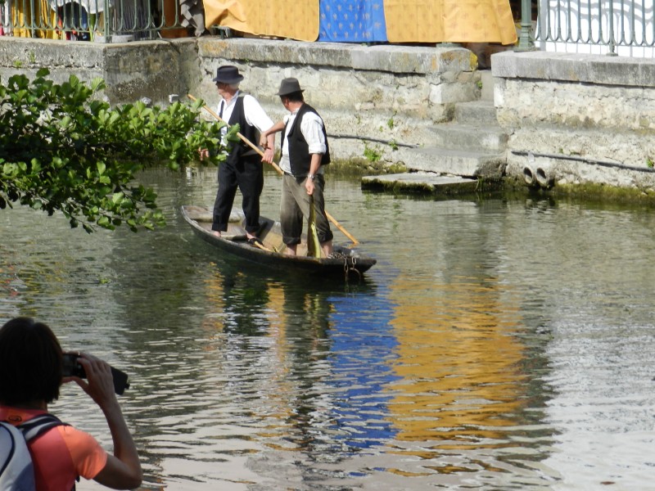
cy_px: 246
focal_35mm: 215
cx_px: 328
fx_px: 4068
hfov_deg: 9.2
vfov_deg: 6.9
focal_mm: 38.2
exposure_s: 1/500
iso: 160
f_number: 5.6
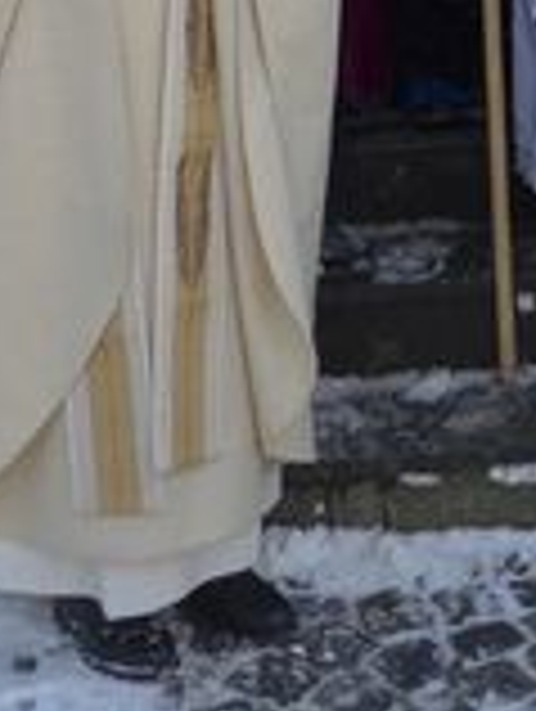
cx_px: 615
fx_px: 2080
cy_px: -315
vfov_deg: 17.7
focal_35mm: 101
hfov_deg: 14.3
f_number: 2.8
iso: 80
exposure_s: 1/200
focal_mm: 7
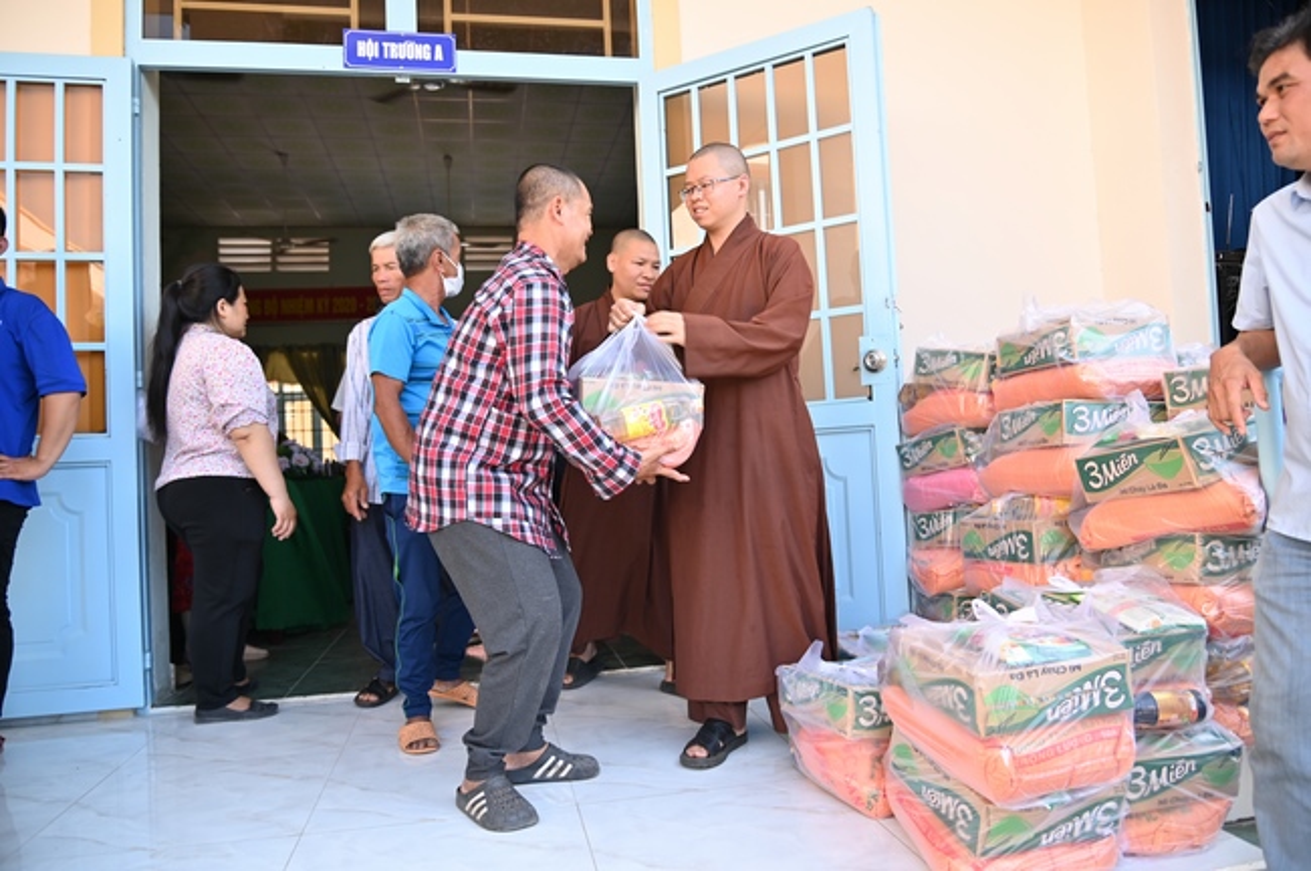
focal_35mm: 24
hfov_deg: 73.8
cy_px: 436
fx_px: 873
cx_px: 656
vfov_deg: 53.0
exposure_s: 1/100
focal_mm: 24
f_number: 4
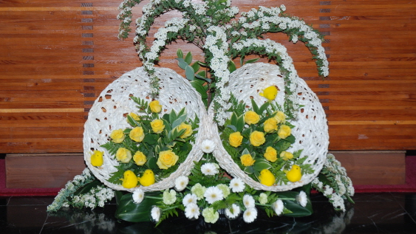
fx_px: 949
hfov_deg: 24.7
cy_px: 77
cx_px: 202
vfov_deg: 14.0
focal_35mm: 86
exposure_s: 1/60
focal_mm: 44
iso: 200
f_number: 5.6
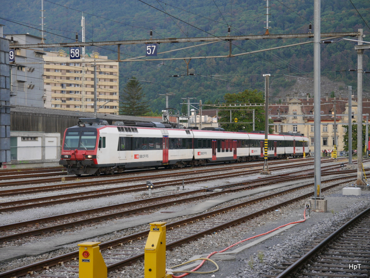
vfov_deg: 17.6
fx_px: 898
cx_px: 185
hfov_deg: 23.3
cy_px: 139
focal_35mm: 84
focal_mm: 42
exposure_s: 1/80
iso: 320
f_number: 5.6
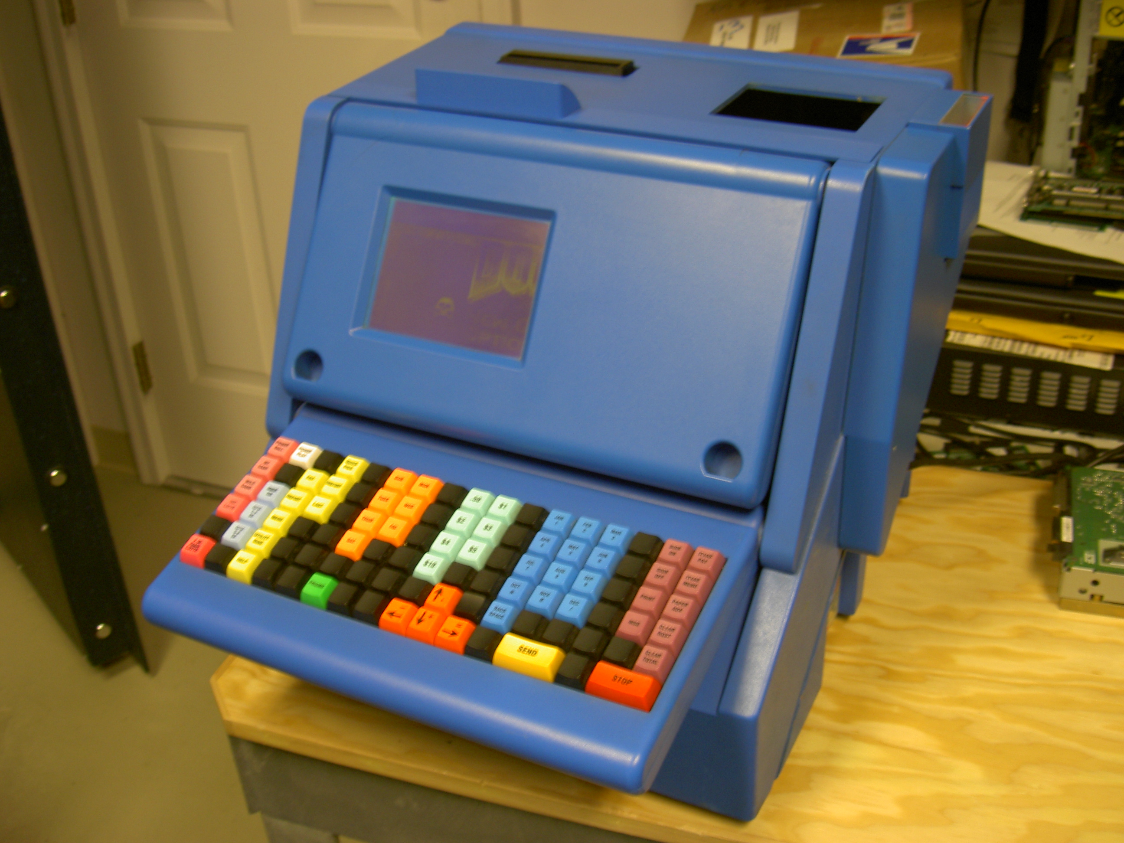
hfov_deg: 47.9
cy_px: 422
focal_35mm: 39
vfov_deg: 36.8
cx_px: 562
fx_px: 1266
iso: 50
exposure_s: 1/15
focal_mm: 8
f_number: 2.8
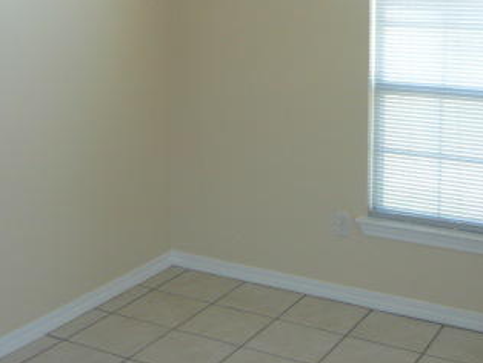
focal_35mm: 57
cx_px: 220
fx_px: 796
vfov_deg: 24.5
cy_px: -3
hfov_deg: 33.7
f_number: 3.3
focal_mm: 4.7
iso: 100
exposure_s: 1/30
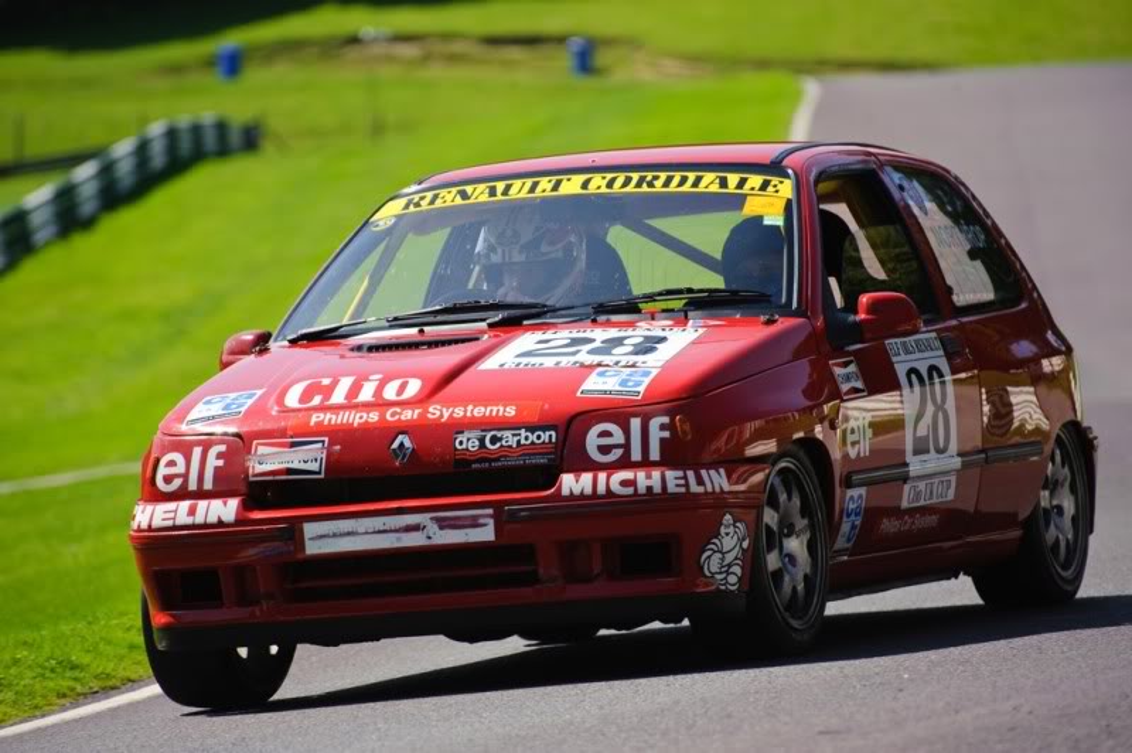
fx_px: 7854
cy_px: 376
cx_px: 566
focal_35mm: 250
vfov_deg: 5.5
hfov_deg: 8.2
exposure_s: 1/1600
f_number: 5.6
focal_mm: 250
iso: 400
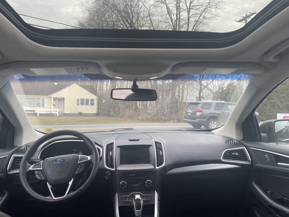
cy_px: 108
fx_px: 217
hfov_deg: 67.3
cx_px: 144
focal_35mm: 26
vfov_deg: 53.1
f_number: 1.6
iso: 32
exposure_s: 1/133
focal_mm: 4.2
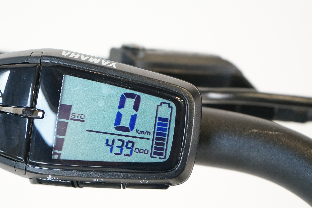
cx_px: 110
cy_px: 128
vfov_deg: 13.4
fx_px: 884
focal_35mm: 102
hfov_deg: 20.0
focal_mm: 59
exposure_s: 1/200
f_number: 5.6
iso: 2500
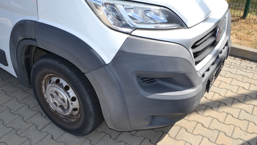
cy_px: 64
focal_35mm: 35
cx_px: 129
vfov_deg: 33.7
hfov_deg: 56.6
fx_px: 239
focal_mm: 22
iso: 100
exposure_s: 1/200
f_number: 7.1
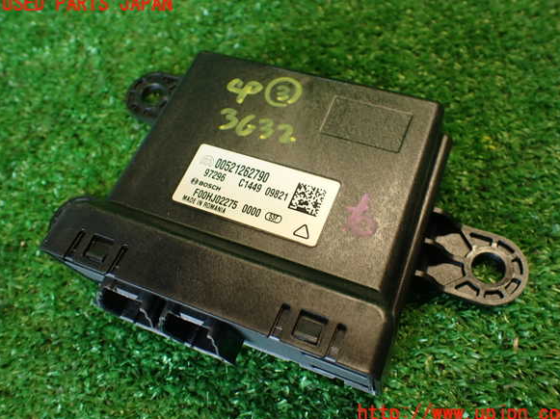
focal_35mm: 31
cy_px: 209
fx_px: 501
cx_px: 286
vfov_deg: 45.4
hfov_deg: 58.4
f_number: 2.3
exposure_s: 1/30
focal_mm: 5.4
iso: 200
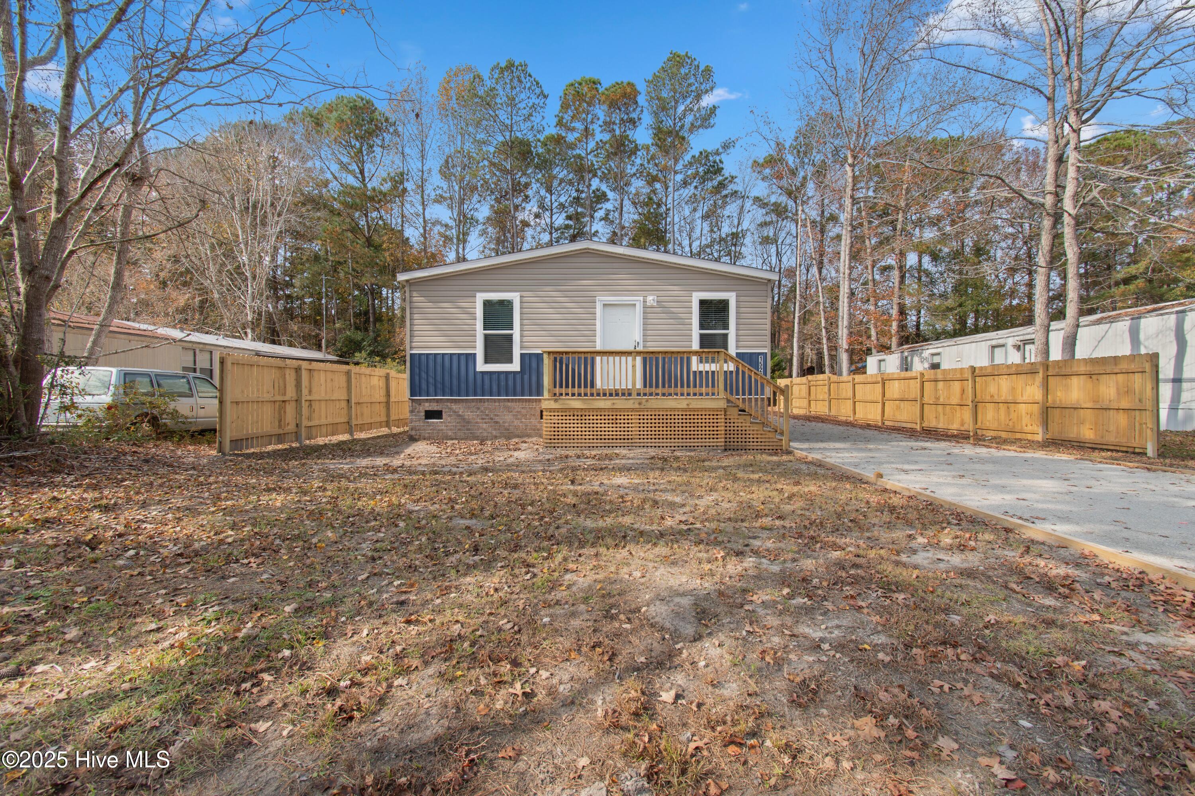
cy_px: 398
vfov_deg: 77.3
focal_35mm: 15
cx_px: 598
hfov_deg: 100.4
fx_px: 498
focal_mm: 10
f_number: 8
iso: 100
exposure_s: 1/200
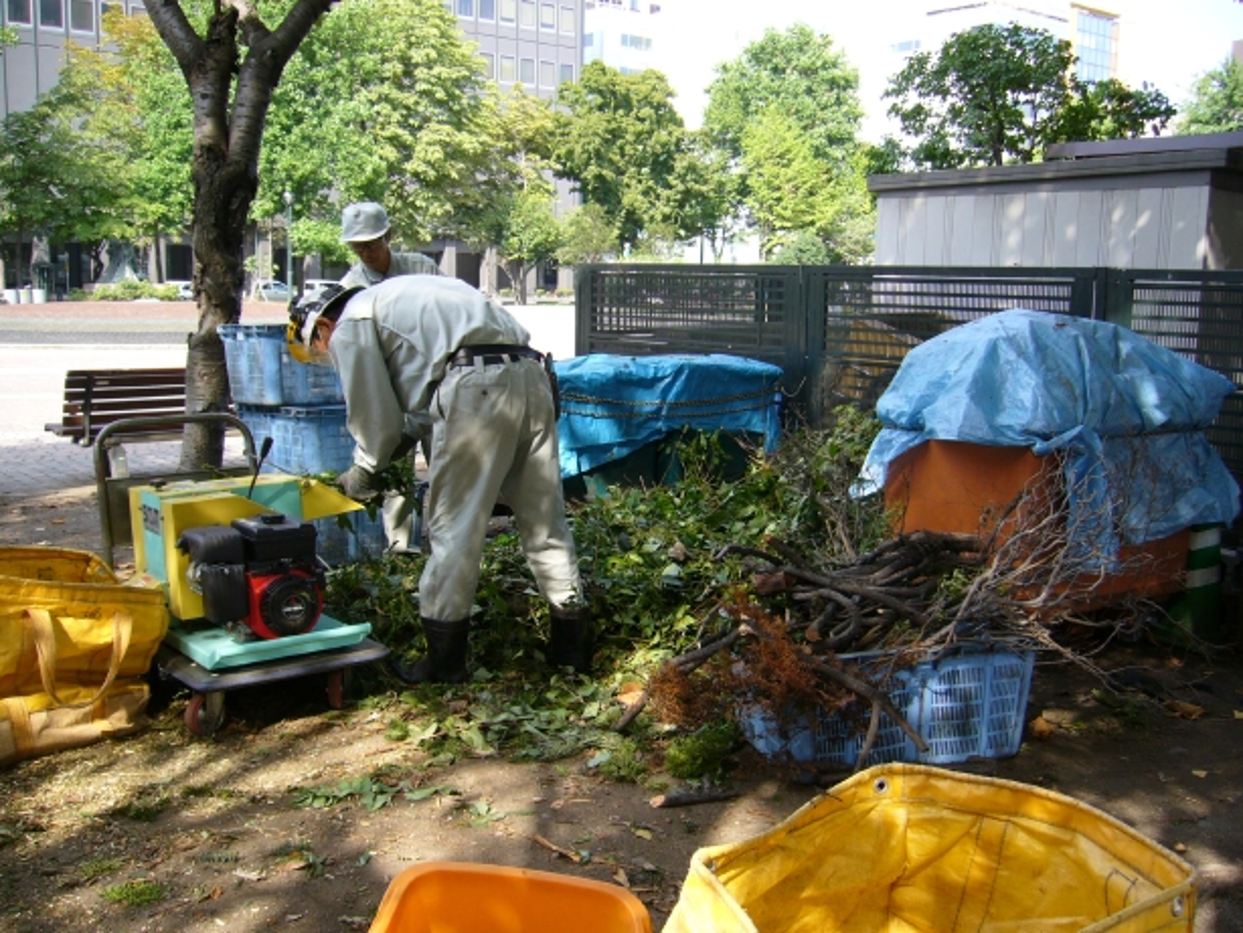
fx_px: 1257
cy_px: 466
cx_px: 622
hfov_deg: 52.6
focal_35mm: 35
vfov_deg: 40.7
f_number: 2.8
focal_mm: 5.8
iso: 80
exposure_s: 1/160
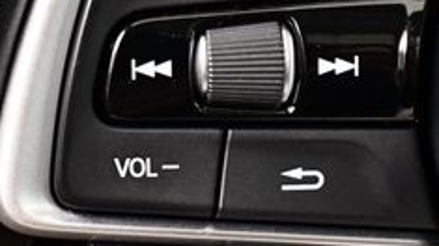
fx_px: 1199
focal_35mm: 103
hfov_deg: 20.7
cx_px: 140
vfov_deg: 11.7
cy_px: 54
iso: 3600
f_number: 3.5
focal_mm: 18
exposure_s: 1/60
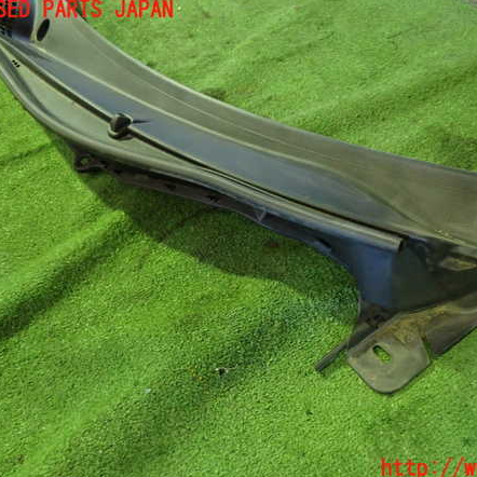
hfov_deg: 45.6
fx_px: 561
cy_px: 240
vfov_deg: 46.0
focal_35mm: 36
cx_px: 301
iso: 800
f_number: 2.3
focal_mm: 5.4
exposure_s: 1/30
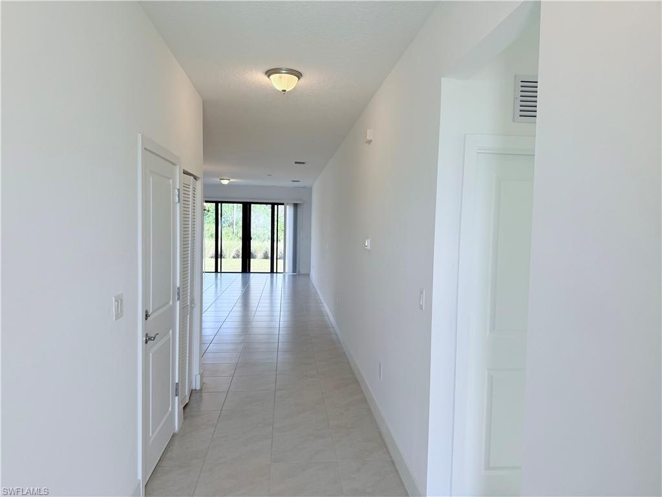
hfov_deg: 71.6
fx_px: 459
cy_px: 248
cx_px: 331
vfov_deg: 56.8
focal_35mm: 24
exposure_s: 1/238
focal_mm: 6.76
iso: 100
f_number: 1.78
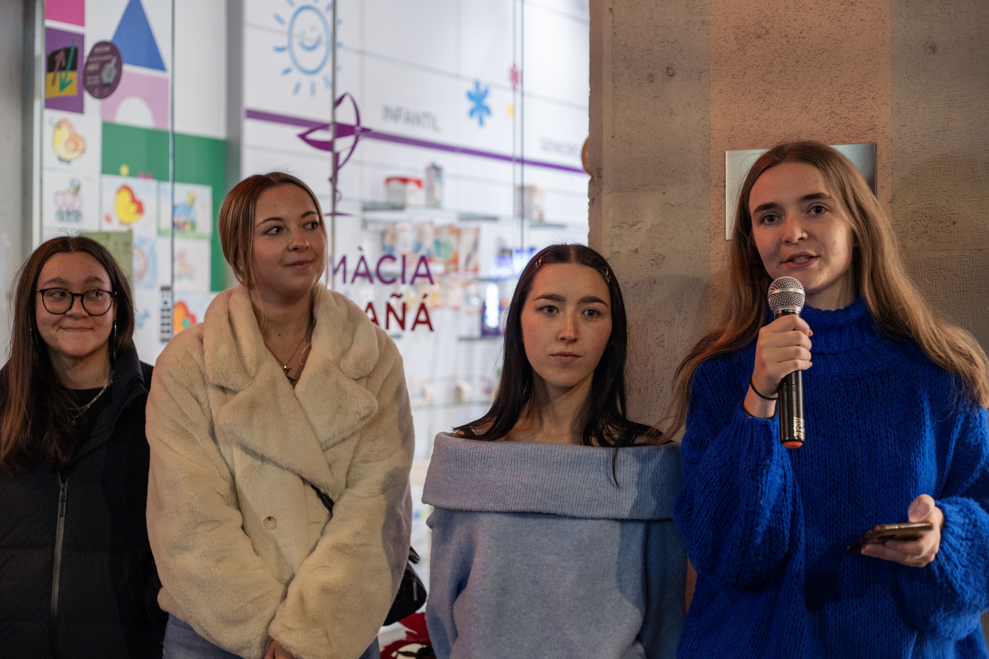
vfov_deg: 27.0
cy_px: 330
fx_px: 1374
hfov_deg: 39.6
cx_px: 494
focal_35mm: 50
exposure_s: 1/60
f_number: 3.2
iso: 4000
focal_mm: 50
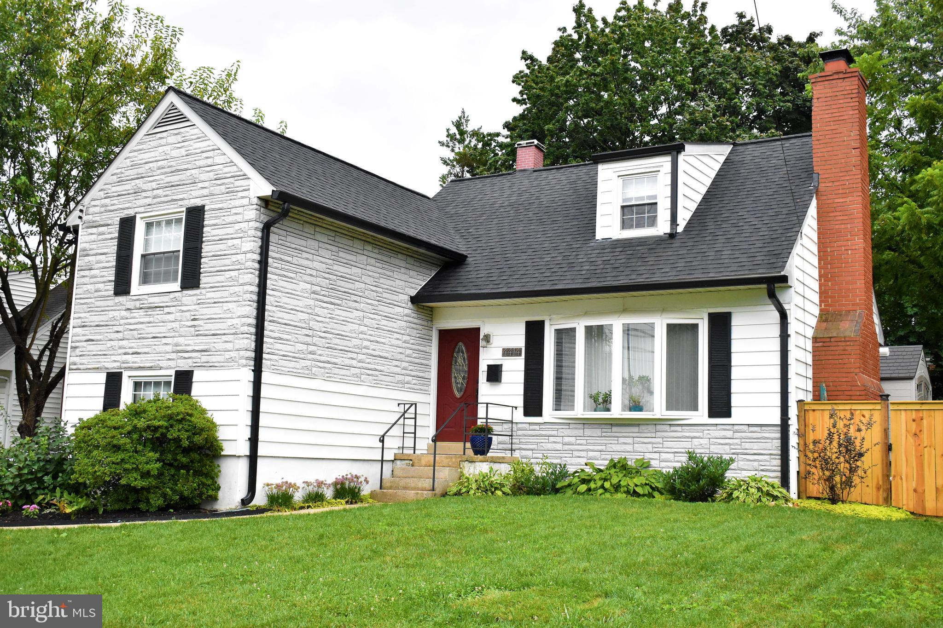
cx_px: 472
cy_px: 314
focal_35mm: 39
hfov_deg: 49.6
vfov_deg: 34.2
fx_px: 1021
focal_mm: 26
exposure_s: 1/1600
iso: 3200
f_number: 5.6
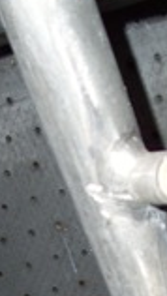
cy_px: 372
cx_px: 107
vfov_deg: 19.8
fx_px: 786
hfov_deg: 12.1
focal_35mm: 100
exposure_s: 1/40
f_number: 2.9
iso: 80
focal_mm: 5.7
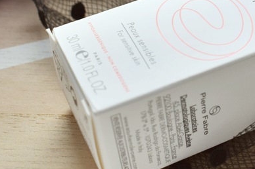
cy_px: -8
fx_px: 786
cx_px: 255
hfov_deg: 18.0
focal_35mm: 111
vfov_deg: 12.2
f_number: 7.1
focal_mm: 28
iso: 400
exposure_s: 1/125
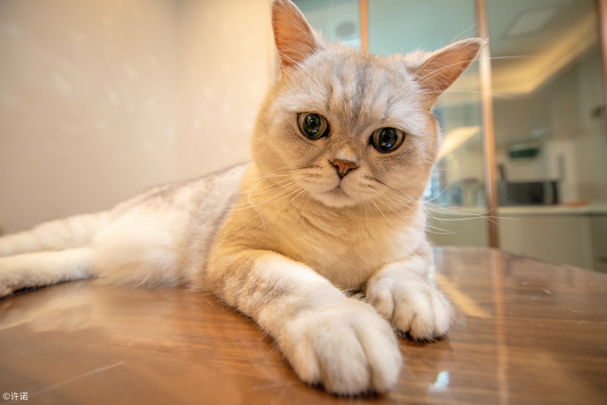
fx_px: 253
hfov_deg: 100.4
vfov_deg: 77.4
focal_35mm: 15
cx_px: 304
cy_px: 202
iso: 1800
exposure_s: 1/60
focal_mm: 15
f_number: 4
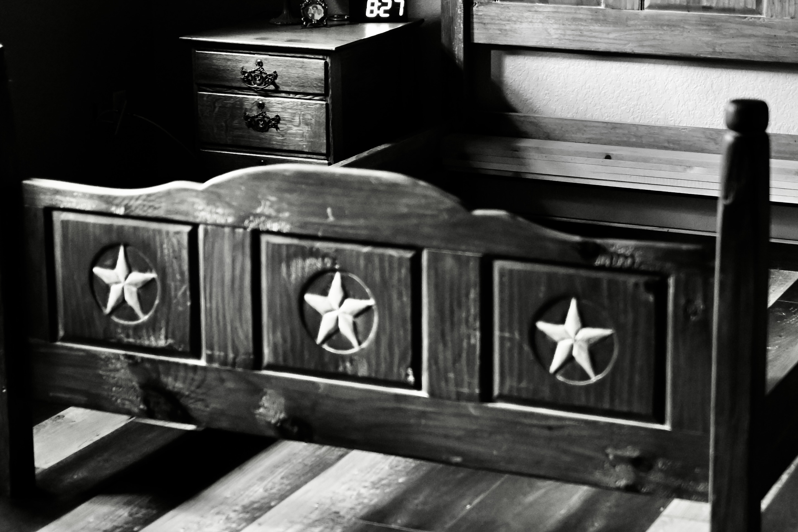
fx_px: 1862
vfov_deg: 16.2
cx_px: 491
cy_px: 164
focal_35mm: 84
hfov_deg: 24.1
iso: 3200
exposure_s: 1/4
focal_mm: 40
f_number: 2
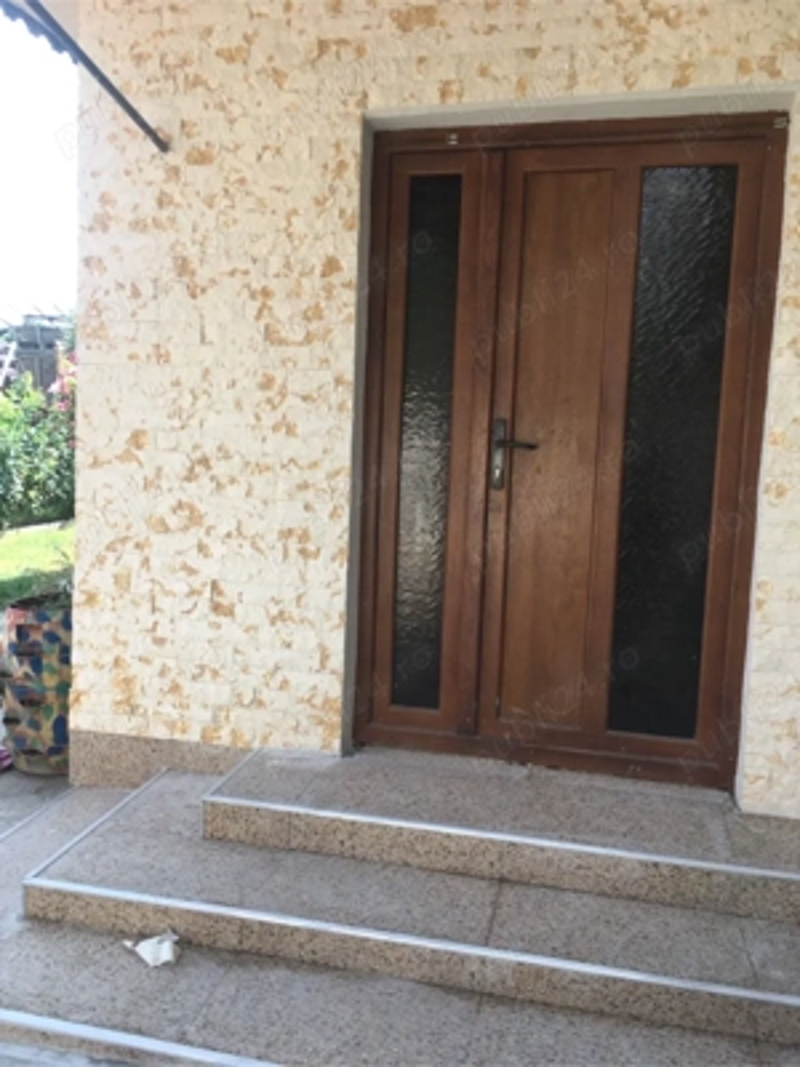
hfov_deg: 48.2
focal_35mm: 29
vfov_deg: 61.7
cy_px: 534
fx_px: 894
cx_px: 400
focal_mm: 4.15
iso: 25
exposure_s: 1/275
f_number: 2.2
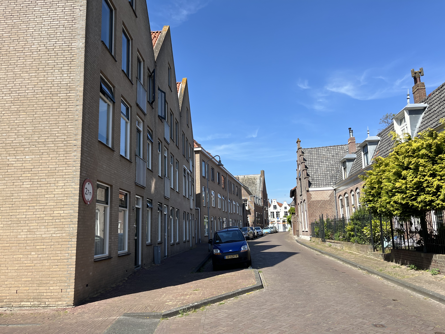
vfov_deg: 53.1
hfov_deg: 67.3
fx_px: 334
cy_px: 167
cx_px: 222
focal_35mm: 26
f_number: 1.6
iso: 50
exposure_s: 1/2571
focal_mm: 5.1
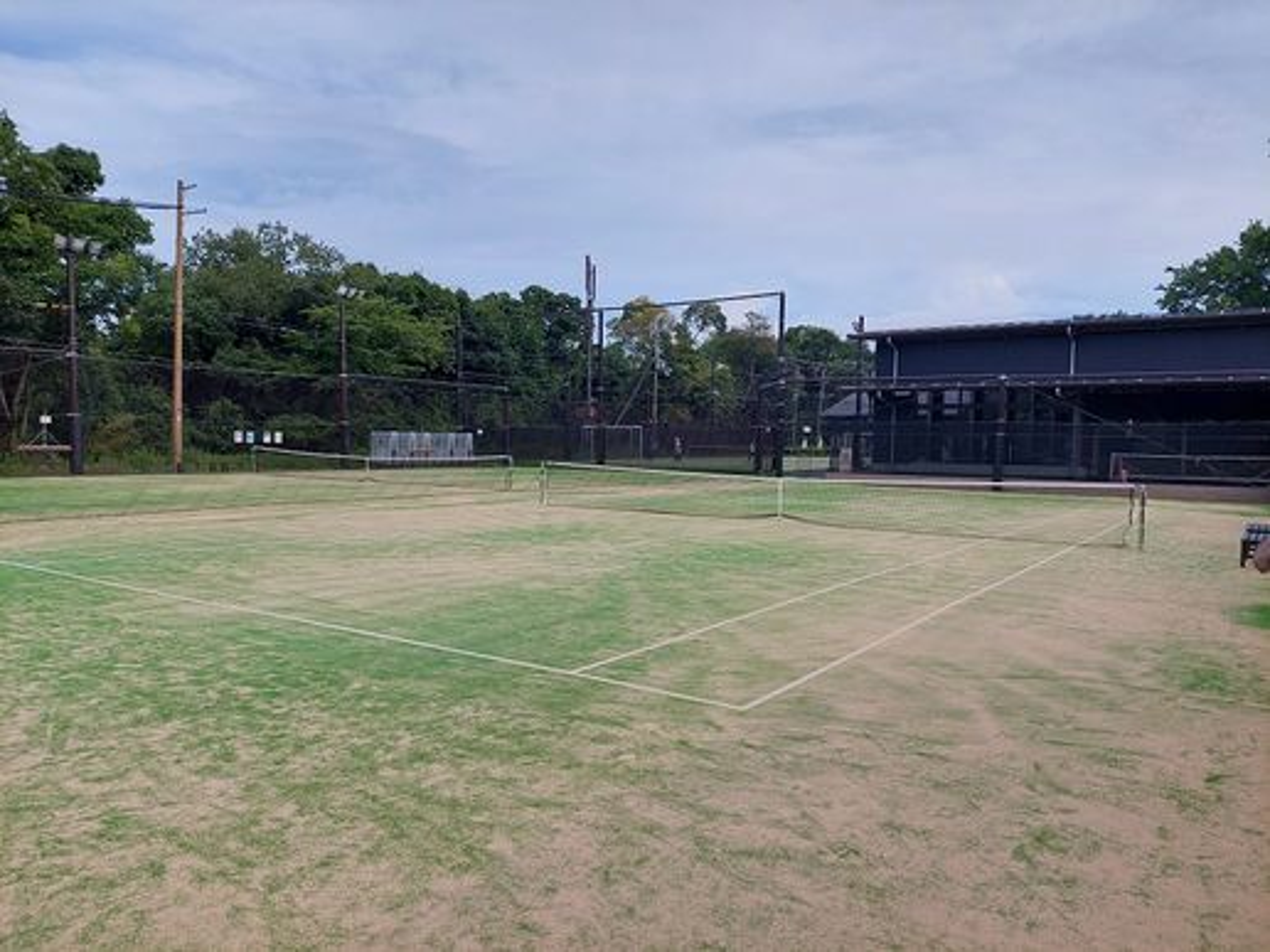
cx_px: 635
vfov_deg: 56.8
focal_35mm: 24
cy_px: 476
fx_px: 881
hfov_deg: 71.6
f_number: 1.8
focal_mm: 5.23
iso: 40
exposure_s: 1/1439
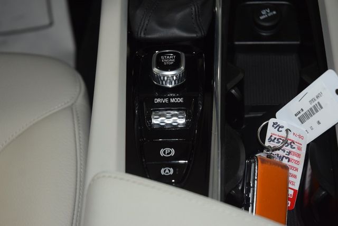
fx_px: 789
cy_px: 113
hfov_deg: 24.2
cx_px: 169
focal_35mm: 84
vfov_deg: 16.3
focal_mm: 56
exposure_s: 1/80
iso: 1100
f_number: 4.5
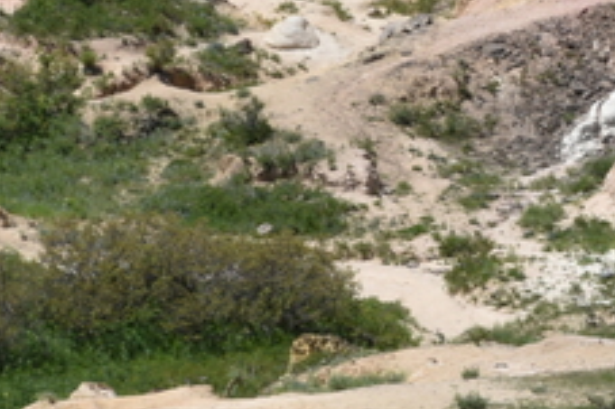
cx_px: 1620
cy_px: -496
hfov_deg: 2.7
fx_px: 13008
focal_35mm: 762
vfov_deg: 1.8
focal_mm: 135
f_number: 9
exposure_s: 1/320
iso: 100
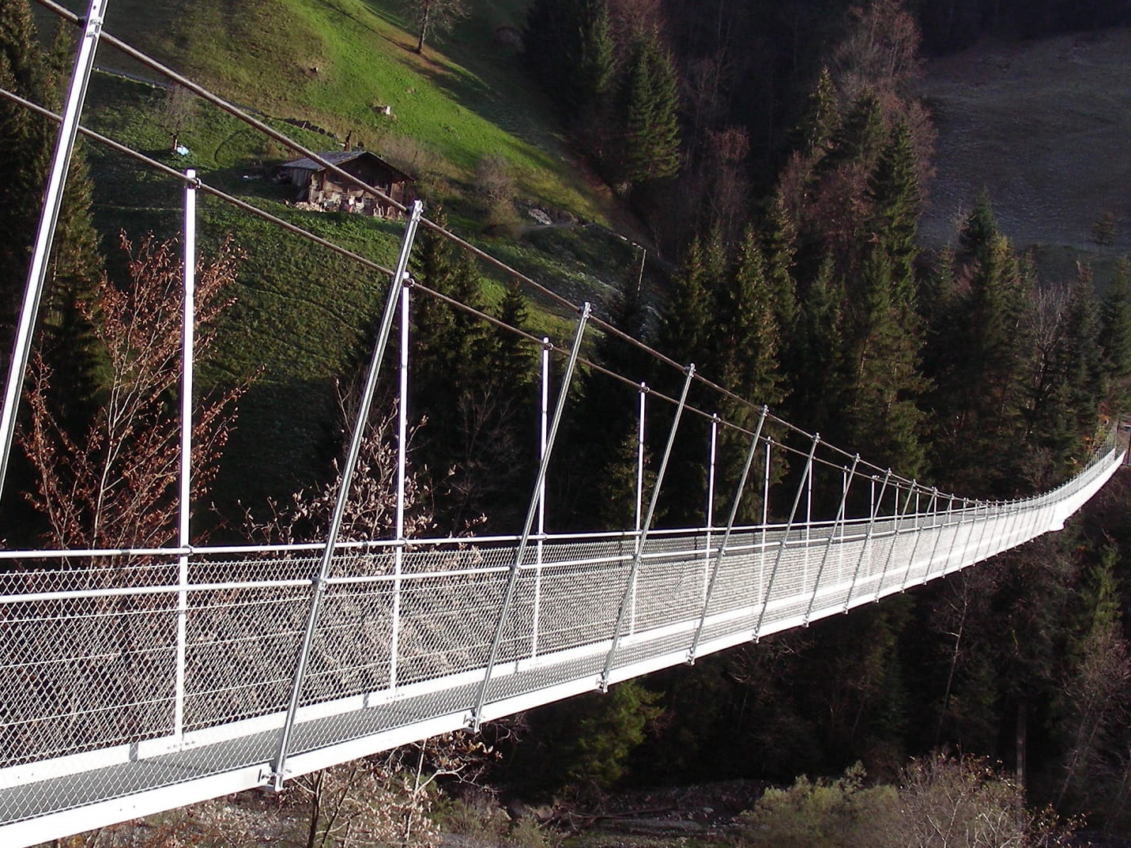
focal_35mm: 51
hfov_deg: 37.4
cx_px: 488
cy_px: 514
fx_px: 1666
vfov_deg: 28.5
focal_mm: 6.3
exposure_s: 1/230
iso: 50
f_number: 4
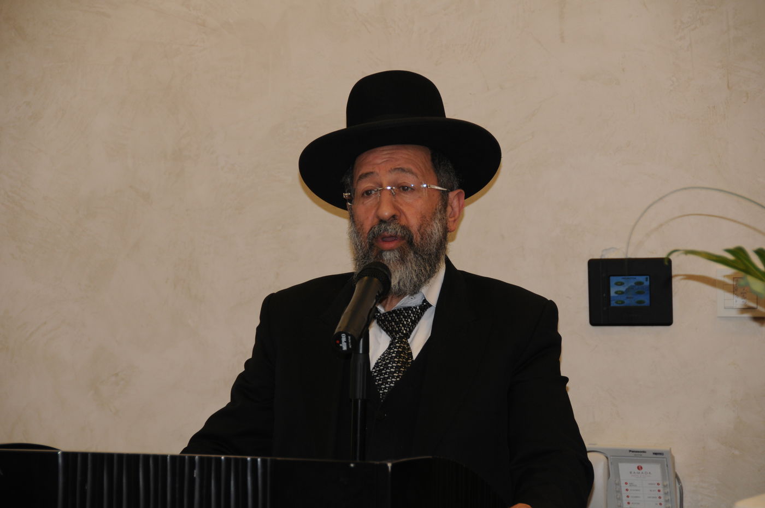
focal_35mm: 142
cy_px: 254
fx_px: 3024
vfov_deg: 9.6
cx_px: 382
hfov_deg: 14.4
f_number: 5.3
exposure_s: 1/60
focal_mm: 95
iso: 400
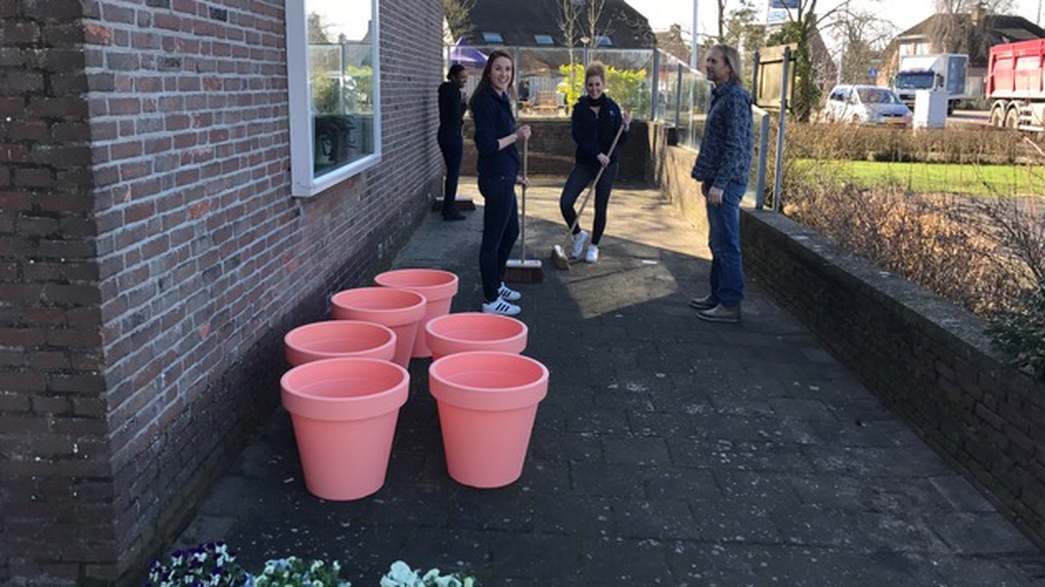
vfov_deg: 37.7
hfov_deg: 62.6
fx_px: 859
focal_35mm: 31
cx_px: 527
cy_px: 245
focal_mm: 3.99
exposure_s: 1/532
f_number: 1.8
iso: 20
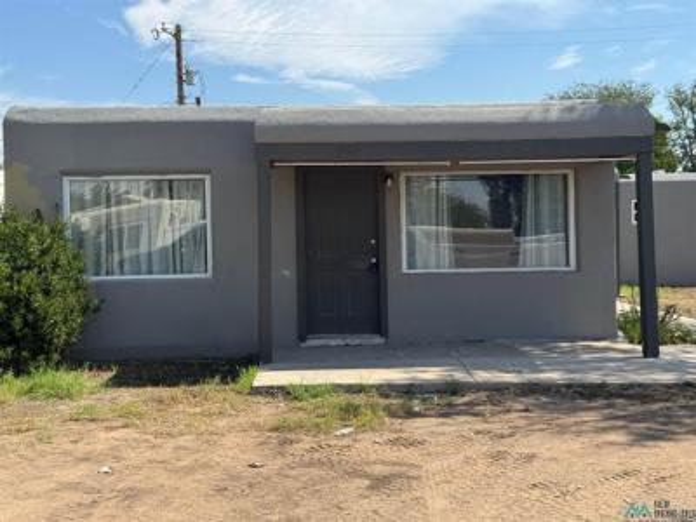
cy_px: 261
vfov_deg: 30.3
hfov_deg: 39.7
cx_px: 348
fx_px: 965
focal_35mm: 48
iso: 64
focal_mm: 6.76
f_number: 1.78
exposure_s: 1/3425
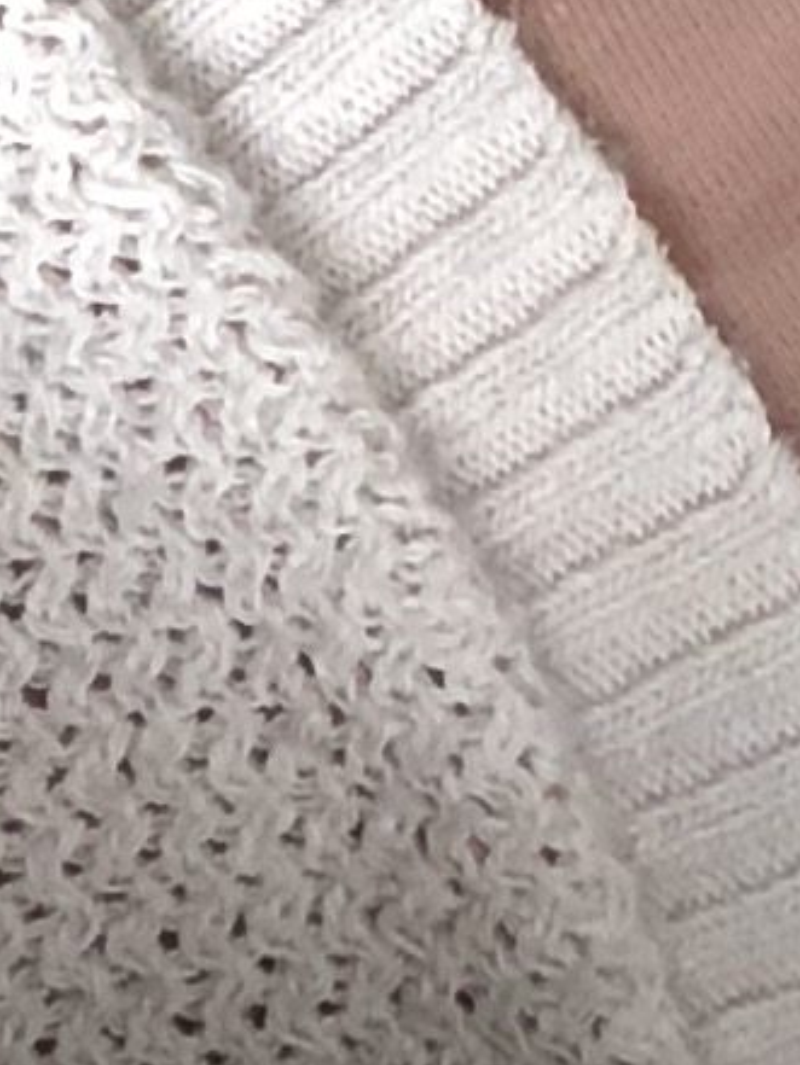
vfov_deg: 7.5
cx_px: -336
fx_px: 6899
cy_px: -2350
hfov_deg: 6.6
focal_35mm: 224
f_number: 2.2
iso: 160
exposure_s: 1/120
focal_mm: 2.87
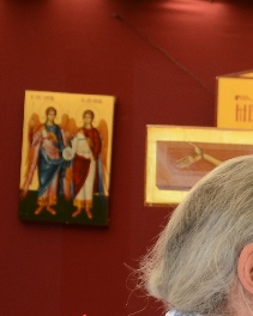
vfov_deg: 6.6
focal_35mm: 288
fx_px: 2698
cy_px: 454
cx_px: 620
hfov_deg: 5.2
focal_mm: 45
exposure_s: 1/80
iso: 160
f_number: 5.6
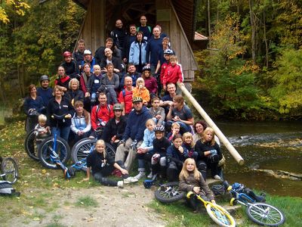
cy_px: 114
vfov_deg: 40.7
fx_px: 305
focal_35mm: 35
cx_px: 151
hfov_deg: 52.6
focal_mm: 5.8
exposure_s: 1/200
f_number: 2.6
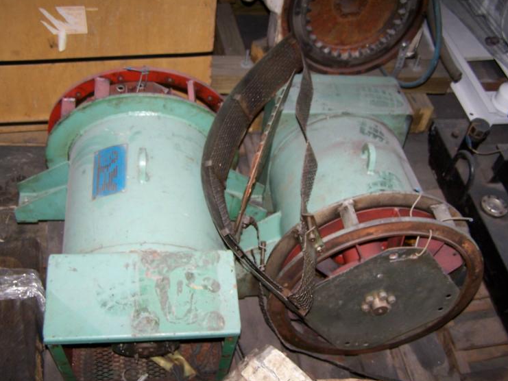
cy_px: 194
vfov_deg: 36.0
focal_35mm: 40
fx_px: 587
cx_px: 245
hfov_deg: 46.8
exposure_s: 1/60
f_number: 2.8
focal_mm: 6.3
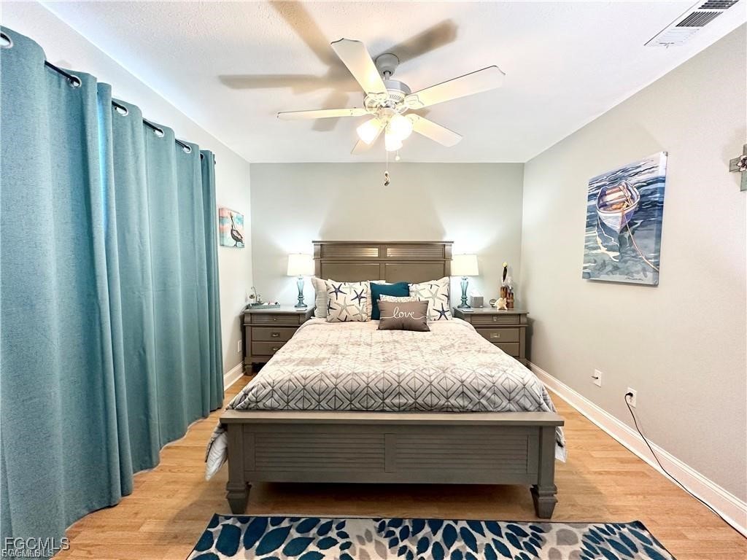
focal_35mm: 14
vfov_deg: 85.7
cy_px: 280
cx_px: 374
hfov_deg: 102.1
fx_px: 302
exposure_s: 1/120
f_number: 2.2
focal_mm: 2.22
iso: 250
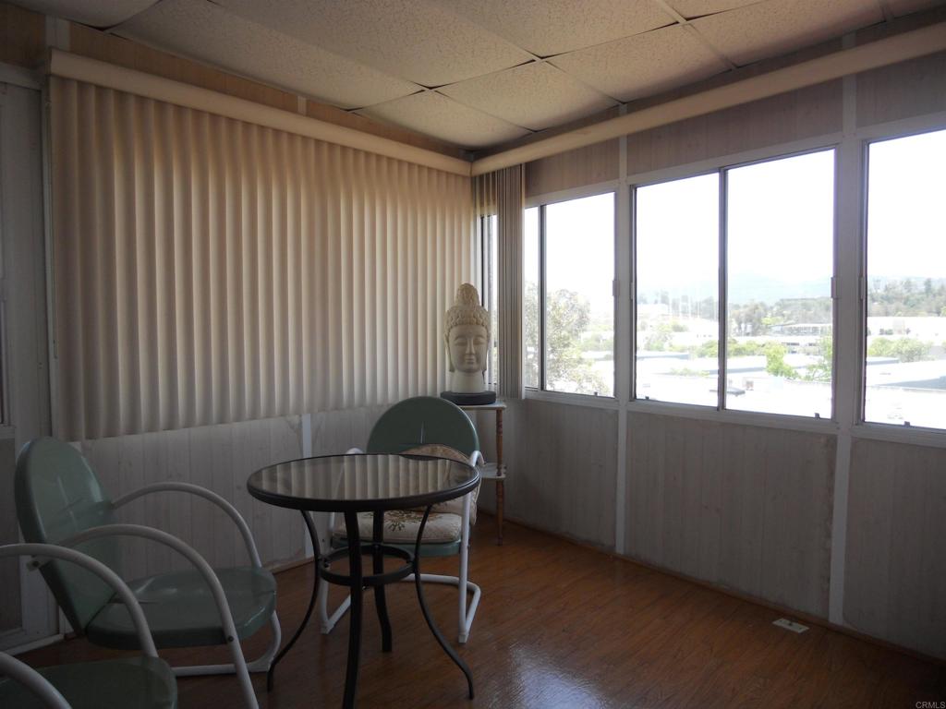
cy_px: 354
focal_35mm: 27
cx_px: 473
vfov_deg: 51.4
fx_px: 738
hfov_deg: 65.3
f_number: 3.2
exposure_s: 1/100
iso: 80
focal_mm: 4.9
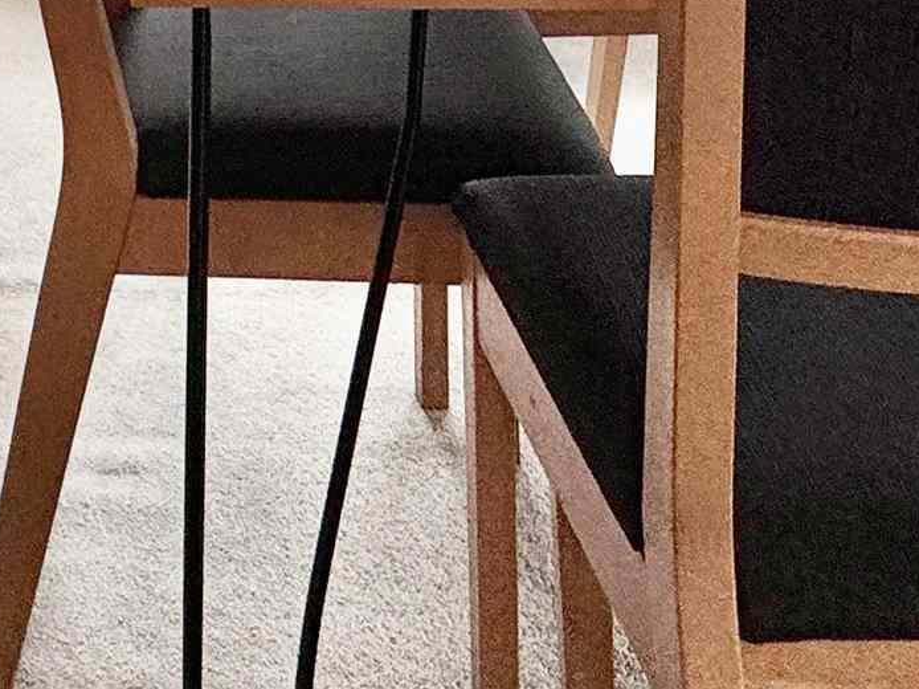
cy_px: -560
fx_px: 1645
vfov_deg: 18.4
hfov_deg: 30.2
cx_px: 148
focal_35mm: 62
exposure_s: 1/120
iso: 100
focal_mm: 2.22
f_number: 2.2
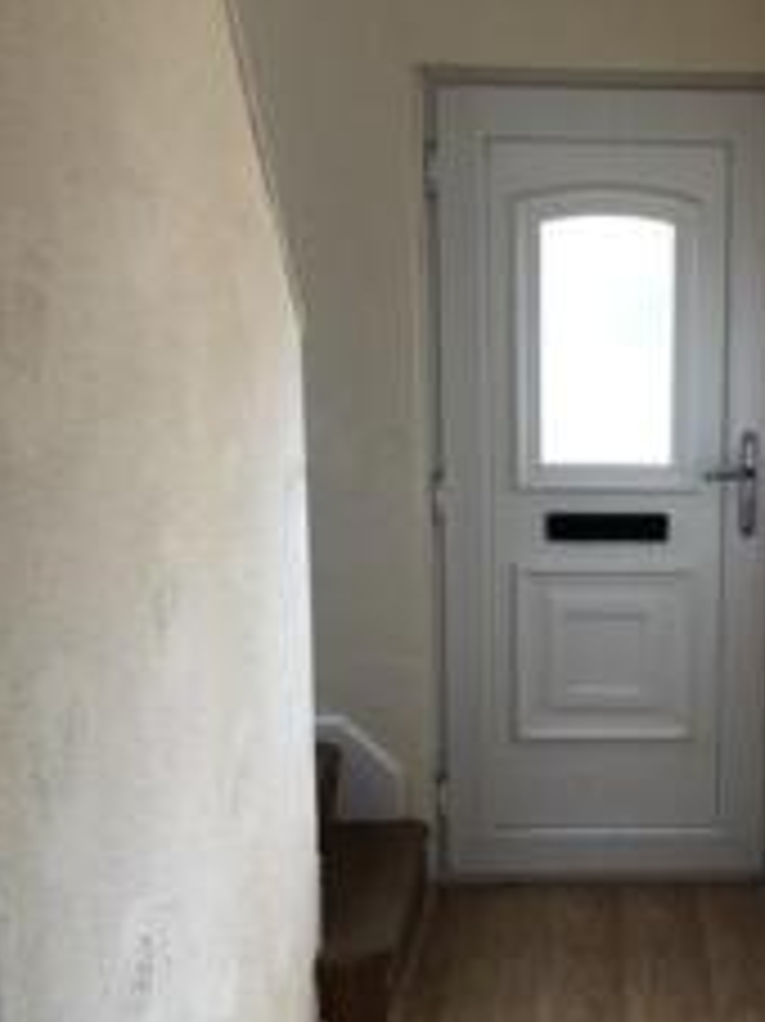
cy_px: 610
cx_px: 657
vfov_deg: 35.4
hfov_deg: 26.3
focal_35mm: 54
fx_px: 1593
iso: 40
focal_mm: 4
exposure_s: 1/100
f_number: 1.8
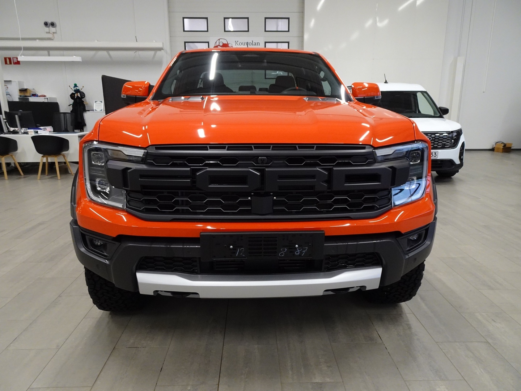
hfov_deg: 71.6
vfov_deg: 56.8
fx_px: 361
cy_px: 196
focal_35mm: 24
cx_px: 260
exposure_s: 1/30
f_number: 3.5
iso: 320
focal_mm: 4.25
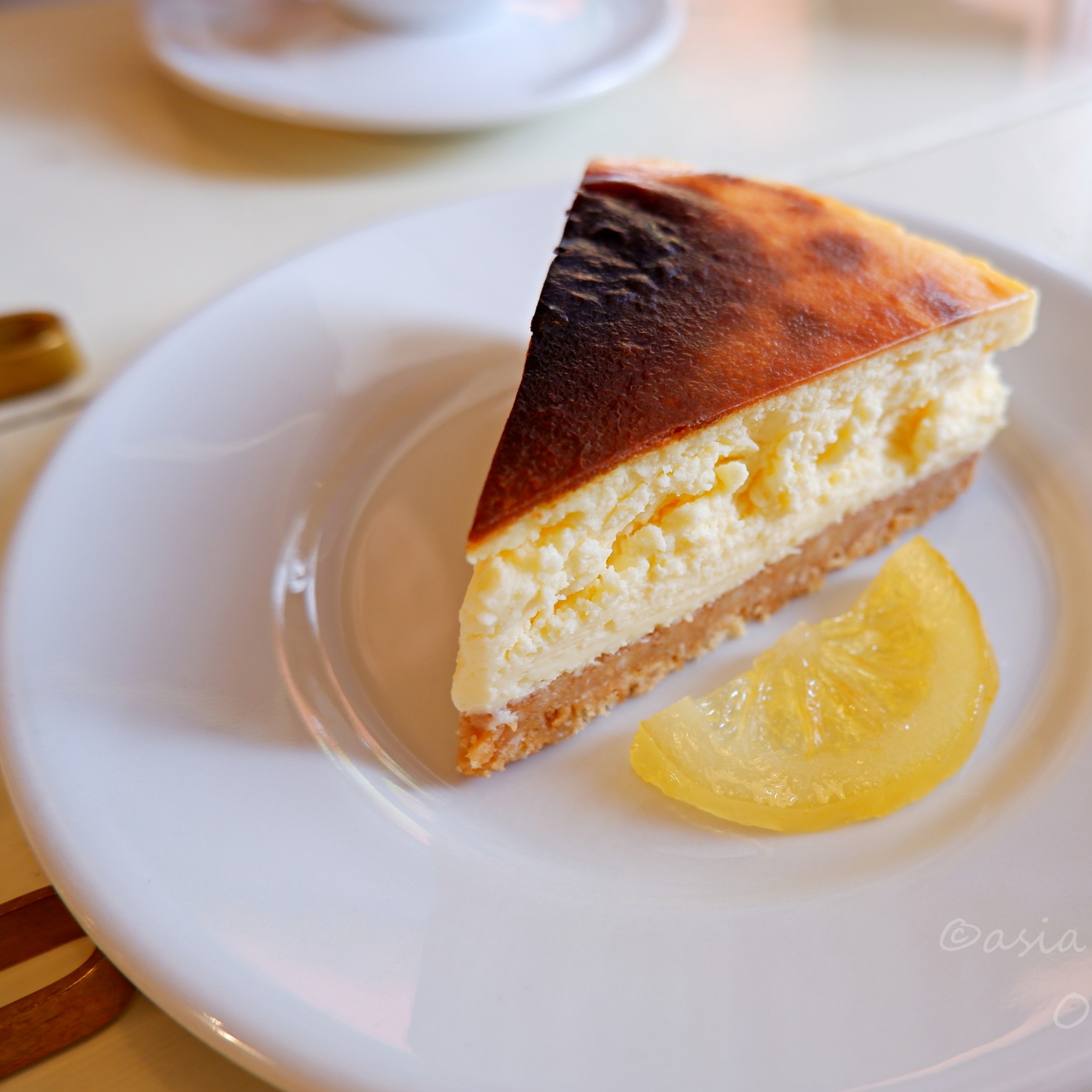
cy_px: 553
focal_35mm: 30
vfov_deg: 54.0
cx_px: 729
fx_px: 1071
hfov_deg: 53.0
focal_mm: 15
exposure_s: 1/50
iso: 200
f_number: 3.5
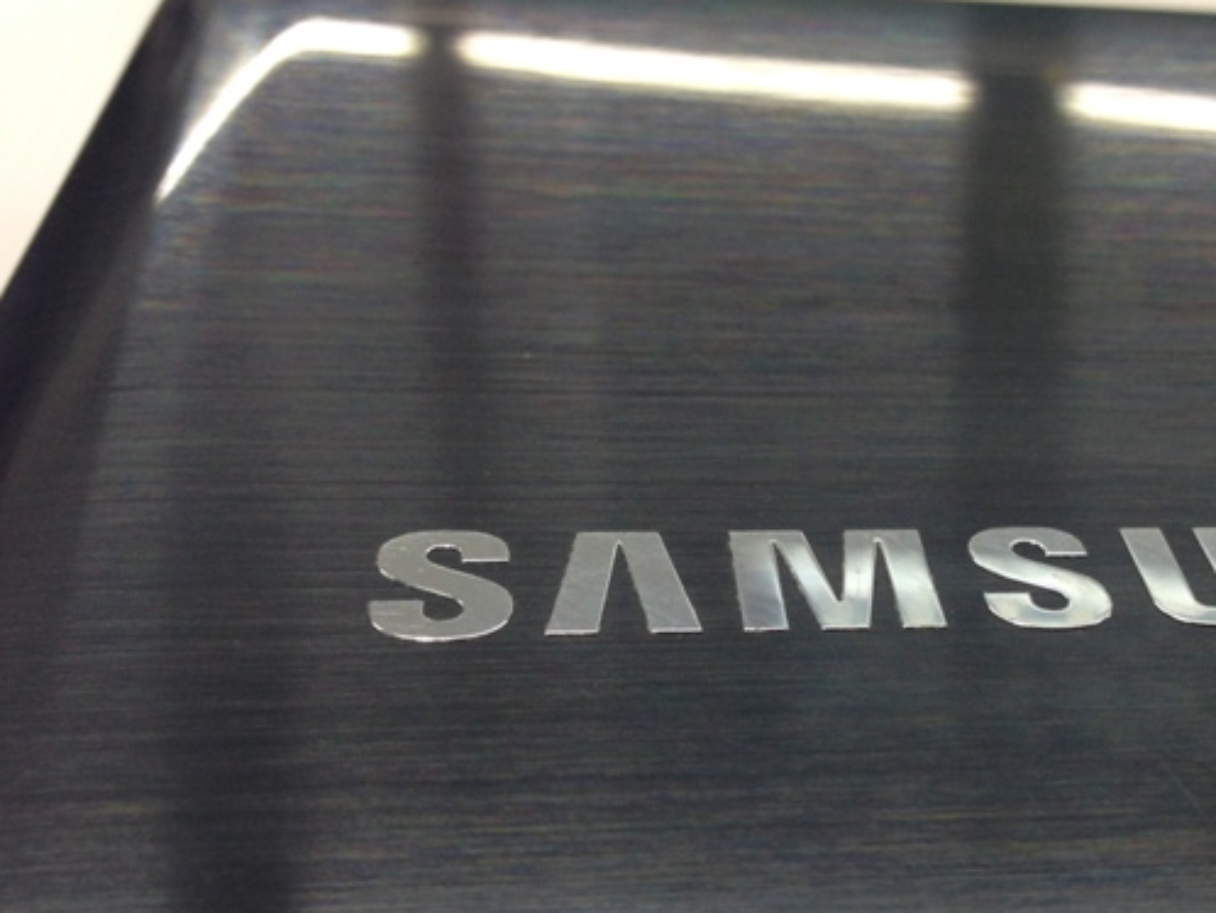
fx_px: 1863
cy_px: 681
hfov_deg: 35.3
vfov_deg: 27.2
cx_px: 923
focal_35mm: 53
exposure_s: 1/20
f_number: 2.4
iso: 80
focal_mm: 4.12
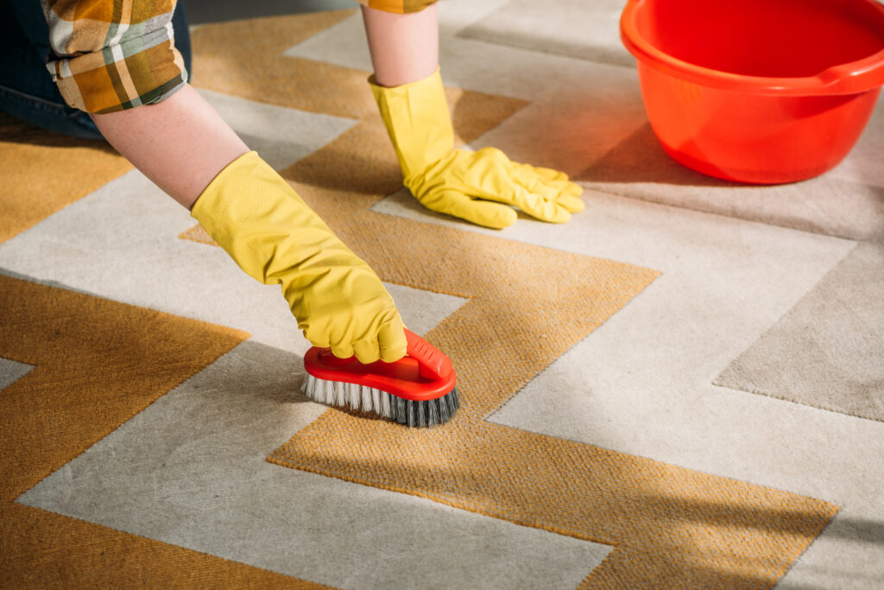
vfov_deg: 16.1
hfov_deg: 23.9
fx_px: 2087
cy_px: 295
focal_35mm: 85
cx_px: 442
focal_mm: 85
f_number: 4.5
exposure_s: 1/160
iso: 100
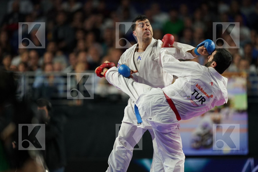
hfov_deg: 5.2
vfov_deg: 3.4
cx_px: 129
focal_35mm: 400
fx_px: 2866
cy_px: 86
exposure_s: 1/1000
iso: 2000
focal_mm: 400
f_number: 2.8
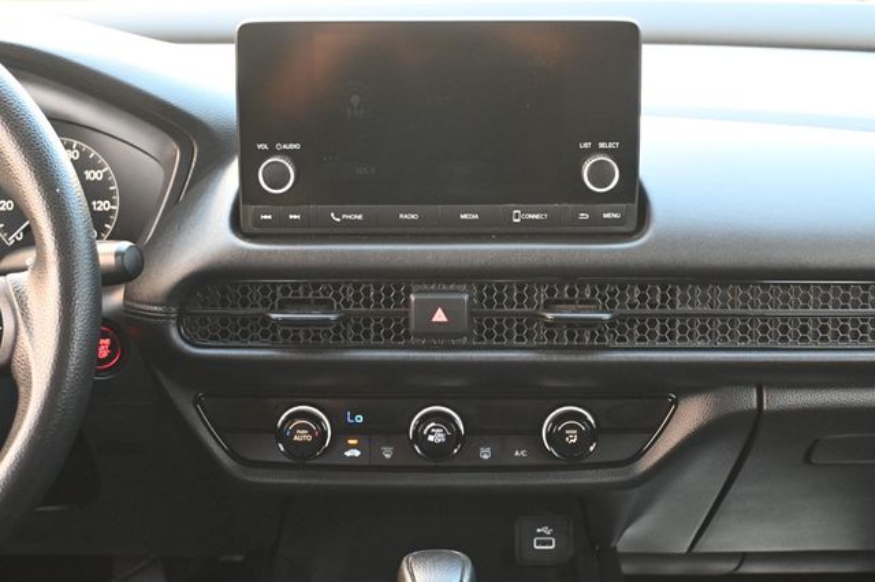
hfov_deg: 38.9
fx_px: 1239
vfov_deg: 26.5
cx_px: 438
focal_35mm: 51
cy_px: 291
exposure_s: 1/125
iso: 3200
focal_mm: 34
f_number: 5
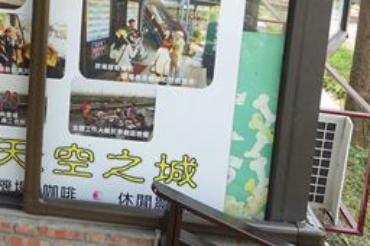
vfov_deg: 20.5
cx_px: -13
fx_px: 626
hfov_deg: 30.3
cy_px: -66
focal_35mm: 61
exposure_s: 1/100
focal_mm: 8.8
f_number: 4
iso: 125
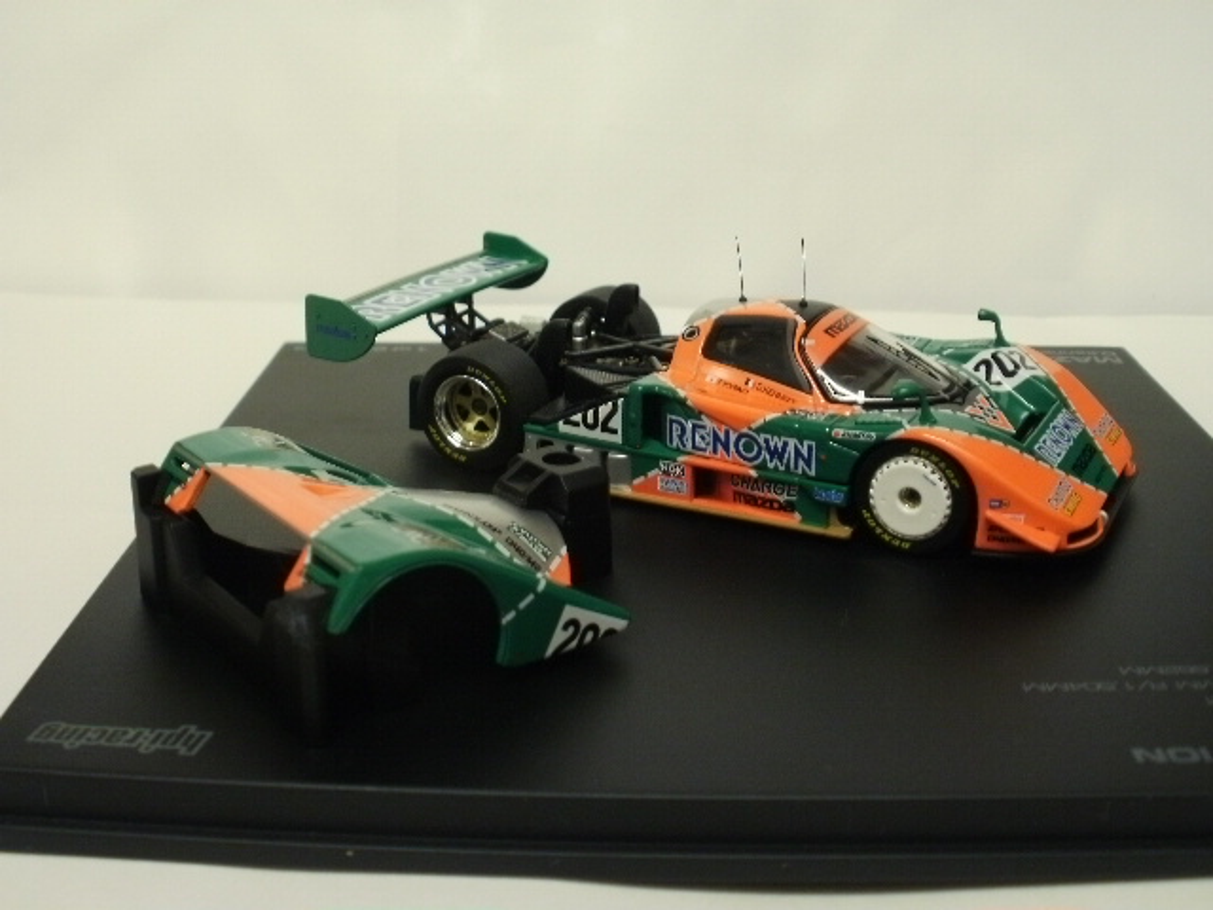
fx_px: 1542
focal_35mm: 44
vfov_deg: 32.9
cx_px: 606
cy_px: 455
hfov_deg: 42.9
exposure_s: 1/8
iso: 125
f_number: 4
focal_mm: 7.7
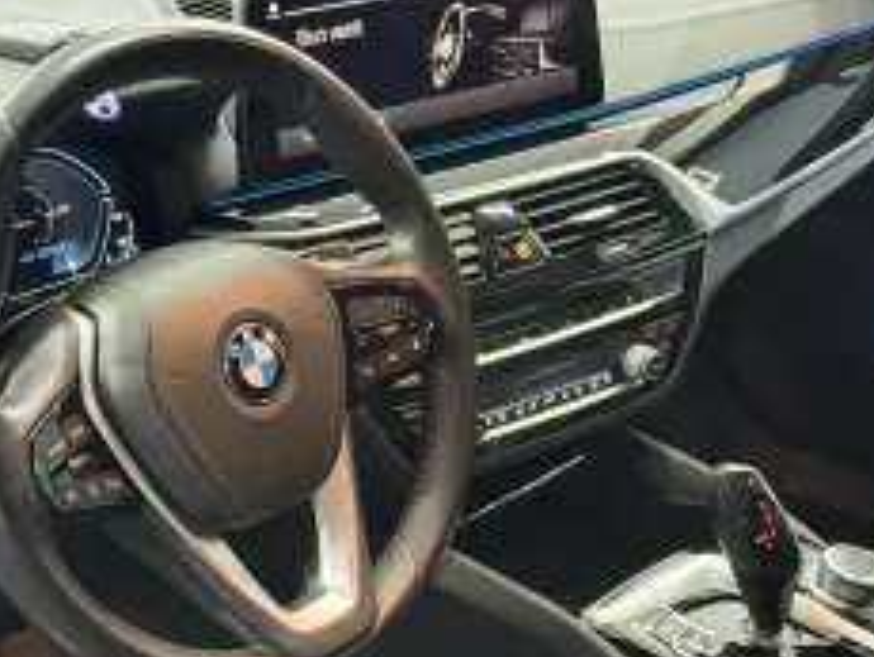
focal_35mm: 75
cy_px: 410
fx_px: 1896
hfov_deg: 25.9
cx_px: 338
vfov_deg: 19.6
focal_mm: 6.76
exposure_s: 1/25
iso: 400
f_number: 1.78
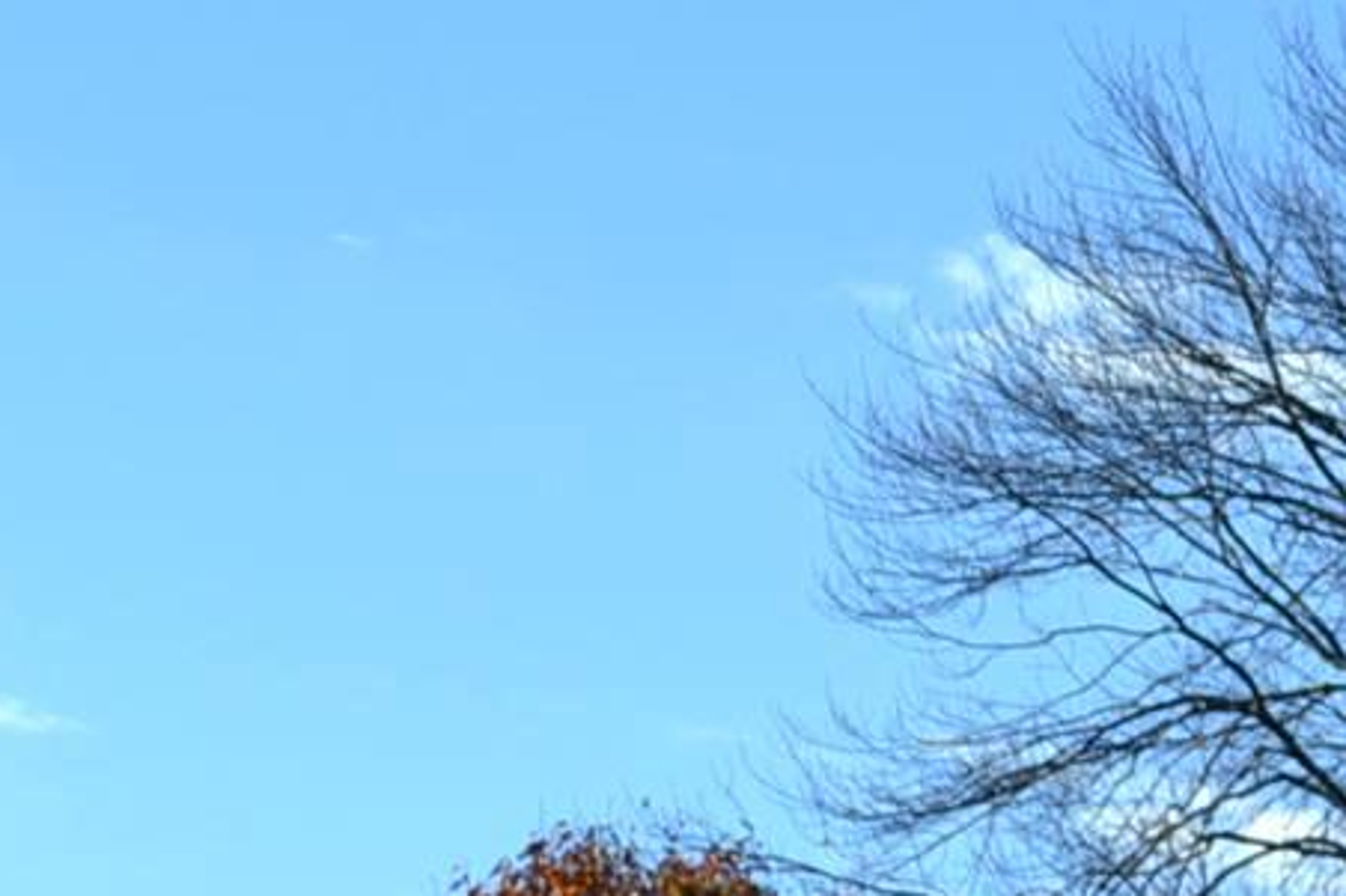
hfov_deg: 11.1
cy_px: 1838
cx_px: 2921
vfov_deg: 8.0
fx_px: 6092
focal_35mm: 163
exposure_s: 1/200
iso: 100
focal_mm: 24
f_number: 7.1
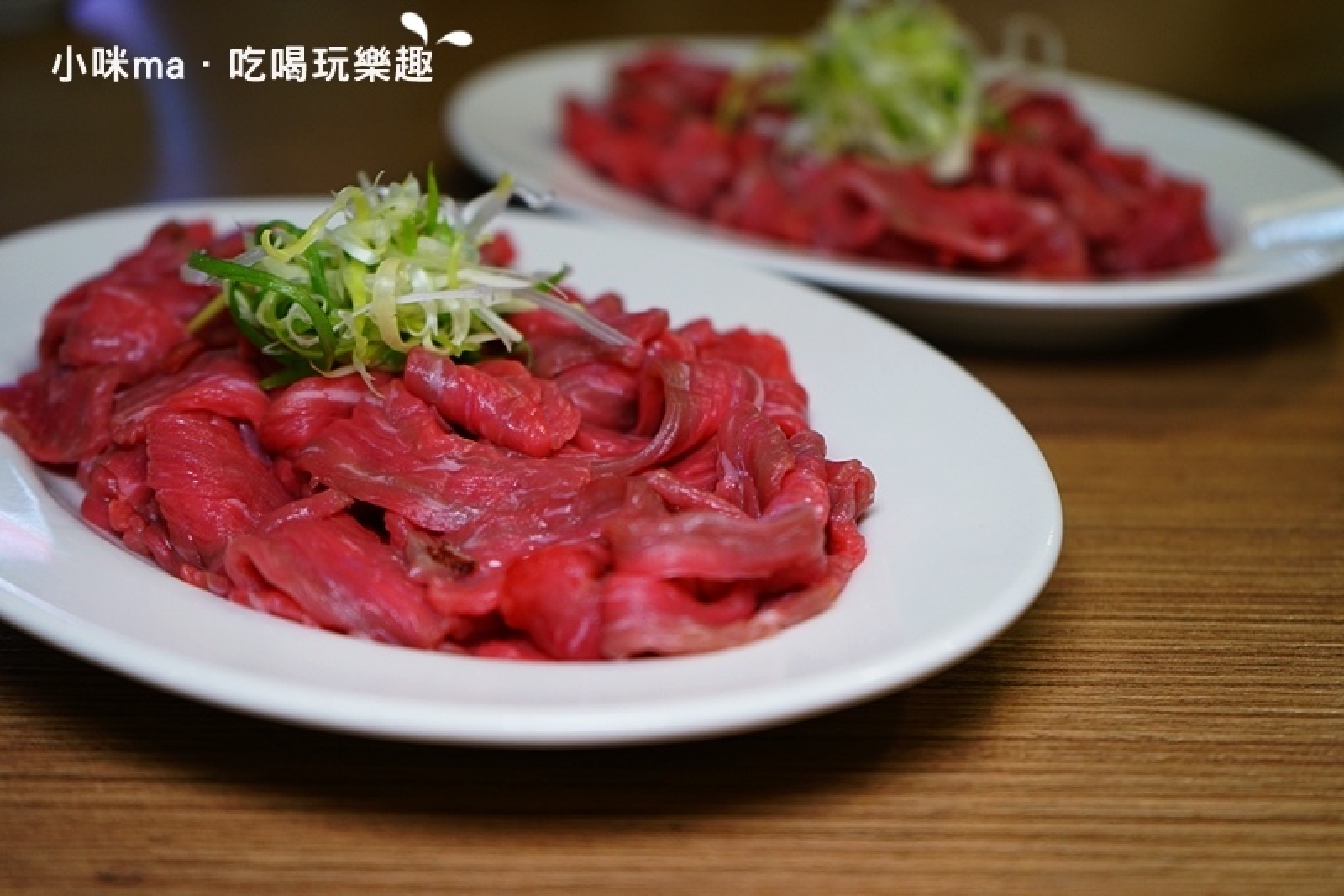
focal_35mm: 51
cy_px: 448
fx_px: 1903
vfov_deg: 26.5
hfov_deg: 38.9
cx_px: 672
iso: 640
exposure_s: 1/60
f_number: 4.5
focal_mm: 51
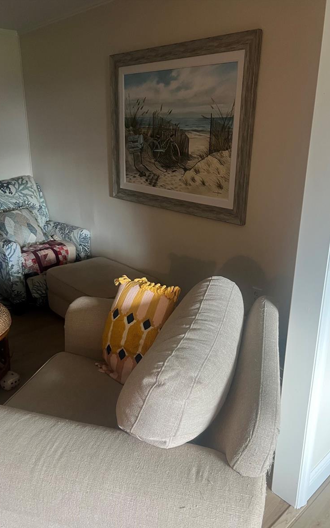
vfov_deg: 66.5
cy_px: 267
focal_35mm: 28
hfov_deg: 44.5
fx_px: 403
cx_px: 159
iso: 160
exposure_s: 1/60
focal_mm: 5.7
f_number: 1.5
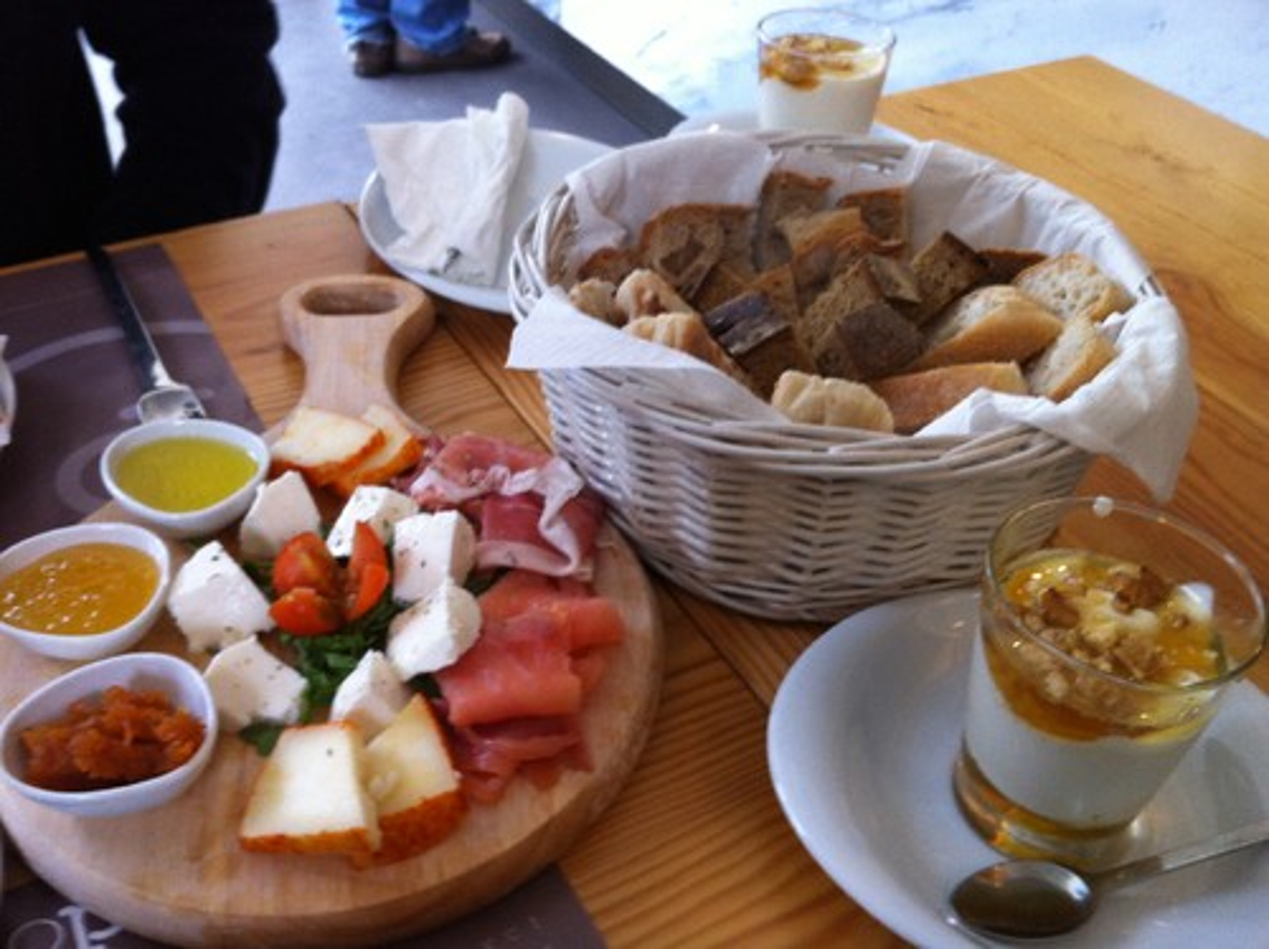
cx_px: 634
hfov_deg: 52.7
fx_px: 1282
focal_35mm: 35
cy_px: 474
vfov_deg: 40.6
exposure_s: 1/15
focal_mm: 3.85
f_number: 2.8
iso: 100
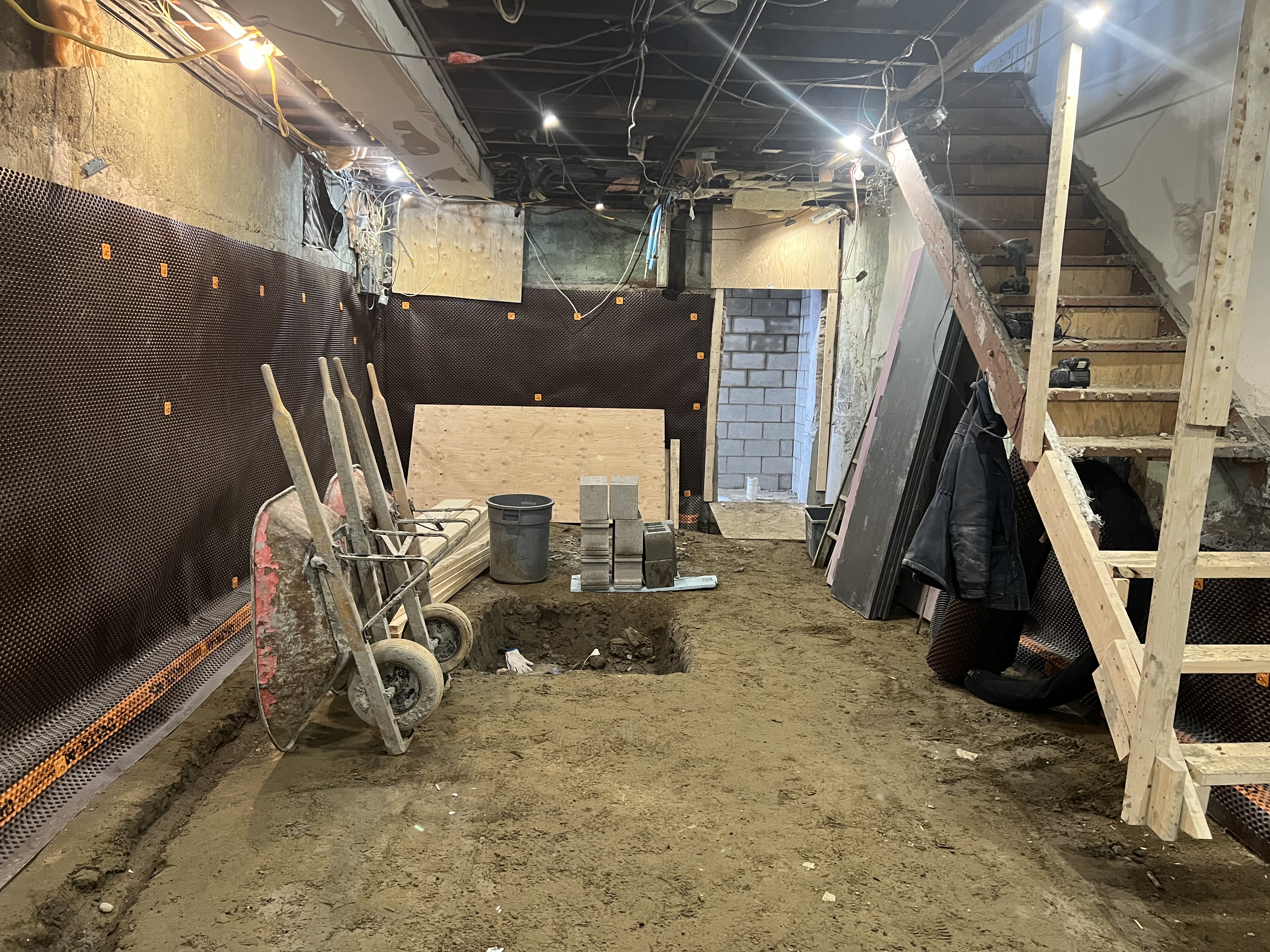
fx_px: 954
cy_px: 476
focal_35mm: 26
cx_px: 635
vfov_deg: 53.1
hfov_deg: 67.3
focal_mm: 5.7
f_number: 1.5
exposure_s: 1/60
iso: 500
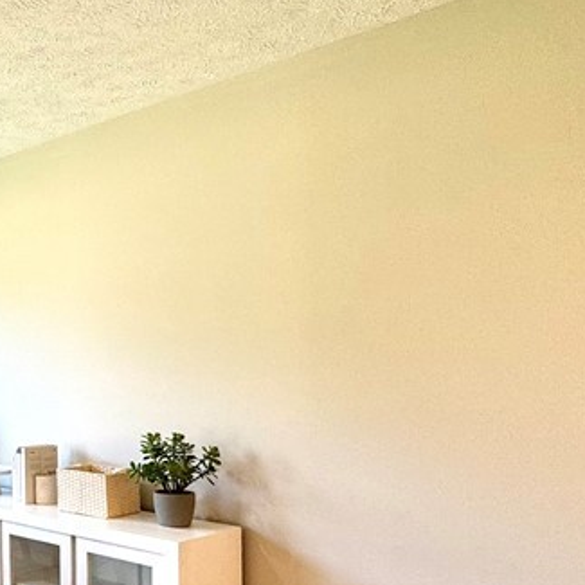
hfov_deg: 33.0
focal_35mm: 39
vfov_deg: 42.4
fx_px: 746
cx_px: -157
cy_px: 382
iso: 80
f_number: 2.2
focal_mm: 2.22
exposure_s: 1/120
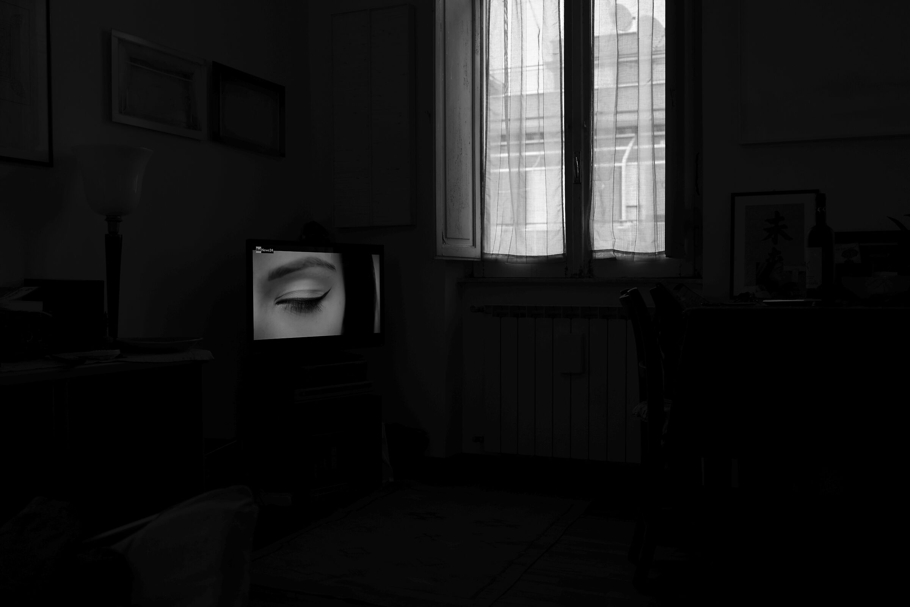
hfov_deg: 54.4
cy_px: 304
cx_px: 455
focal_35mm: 35
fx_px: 885
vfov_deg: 37.9
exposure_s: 1/60
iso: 100
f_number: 2.5
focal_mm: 23
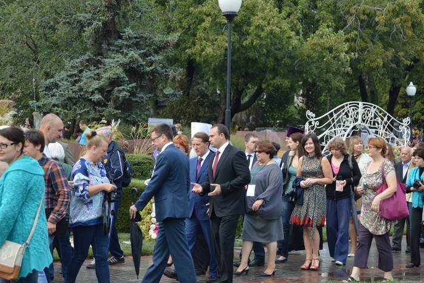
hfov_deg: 21.8
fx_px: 1102
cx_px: 200
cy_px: 141
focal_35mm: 94
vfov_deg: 14.6
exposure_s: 1/160
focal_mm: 55
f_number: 6.3
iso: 100
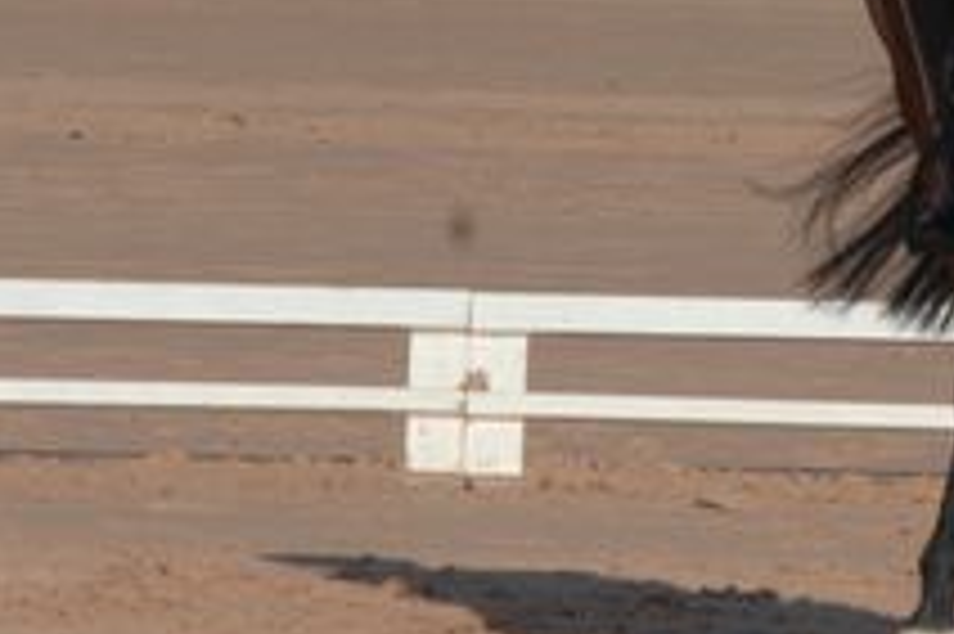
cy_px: -16
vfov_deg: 1.0
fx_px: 37097
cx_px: 1030
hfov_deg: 1.5
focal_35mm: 1401
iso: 200
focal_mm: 310
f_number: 9.5
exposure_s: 1/640
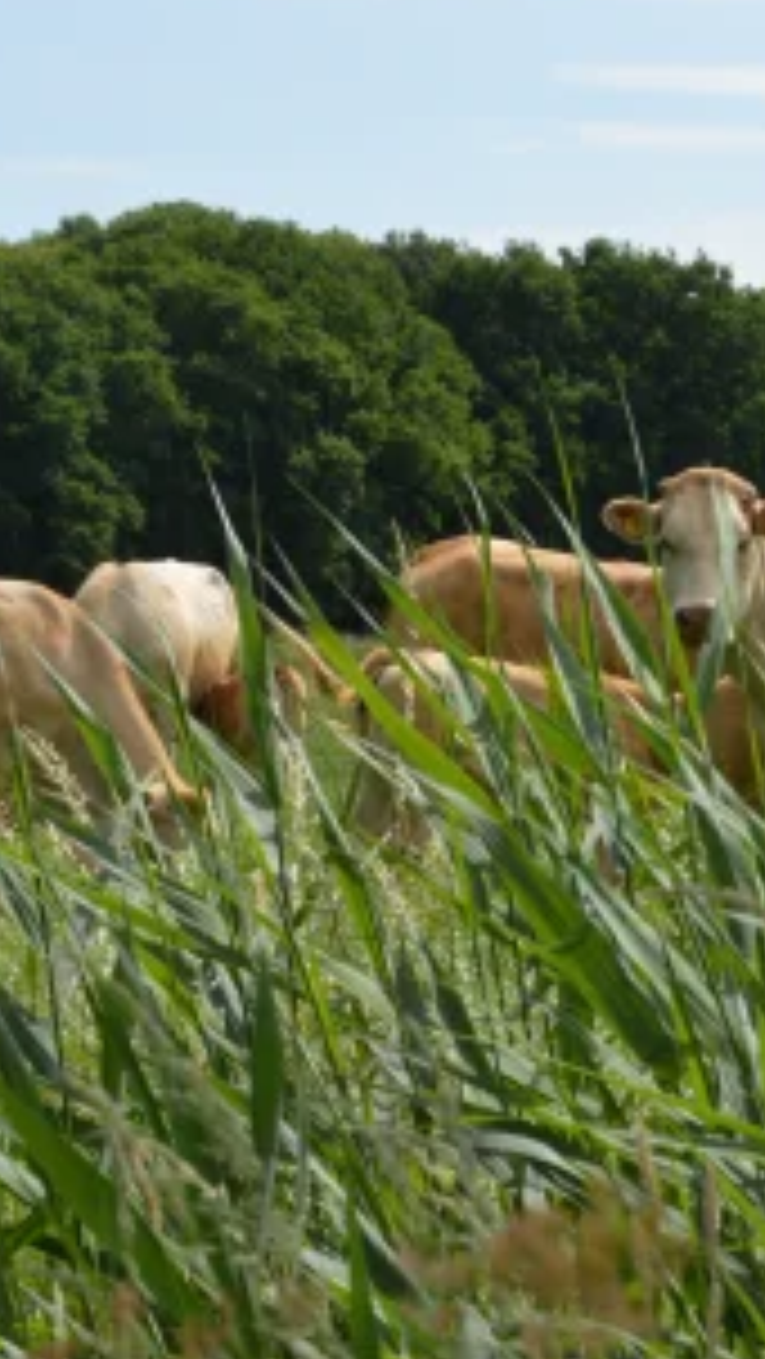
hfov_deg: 7.7
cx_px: 994
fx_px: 5622
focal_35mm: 156
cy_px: 511
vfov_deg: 13.8
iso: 100
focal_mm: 50
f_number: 10
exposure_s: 1/200
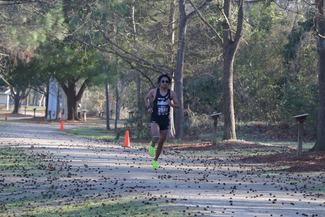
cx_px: 162
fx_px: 1824
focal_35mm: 202
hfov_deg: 10.2
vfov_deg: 6.8
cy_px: 108
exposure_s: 1/500
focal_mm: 135
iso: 640
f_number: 6.3
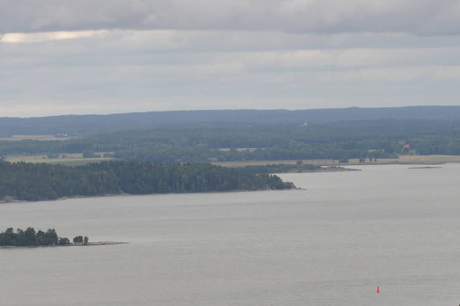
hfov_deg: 8.3
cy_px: 249
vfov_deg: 5.5
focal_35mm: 247
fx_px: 3153
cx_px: 371
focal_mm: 70
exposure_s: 1/250
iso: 200
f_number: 8
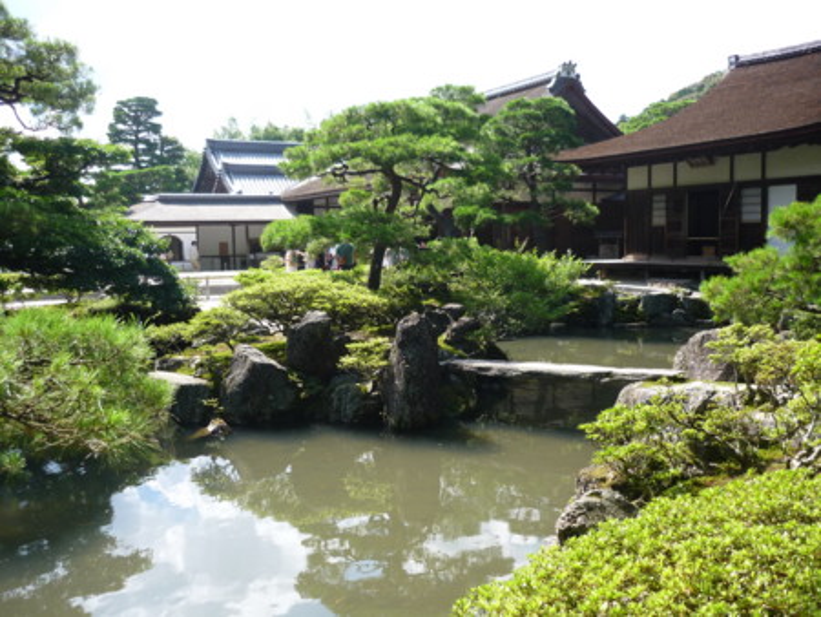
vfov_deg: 43.0
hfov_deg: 55.3
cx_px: 410
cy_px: 308
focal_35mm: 33
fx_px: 783
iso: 100
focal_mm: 5.5
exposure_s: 1/400
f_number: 2.8
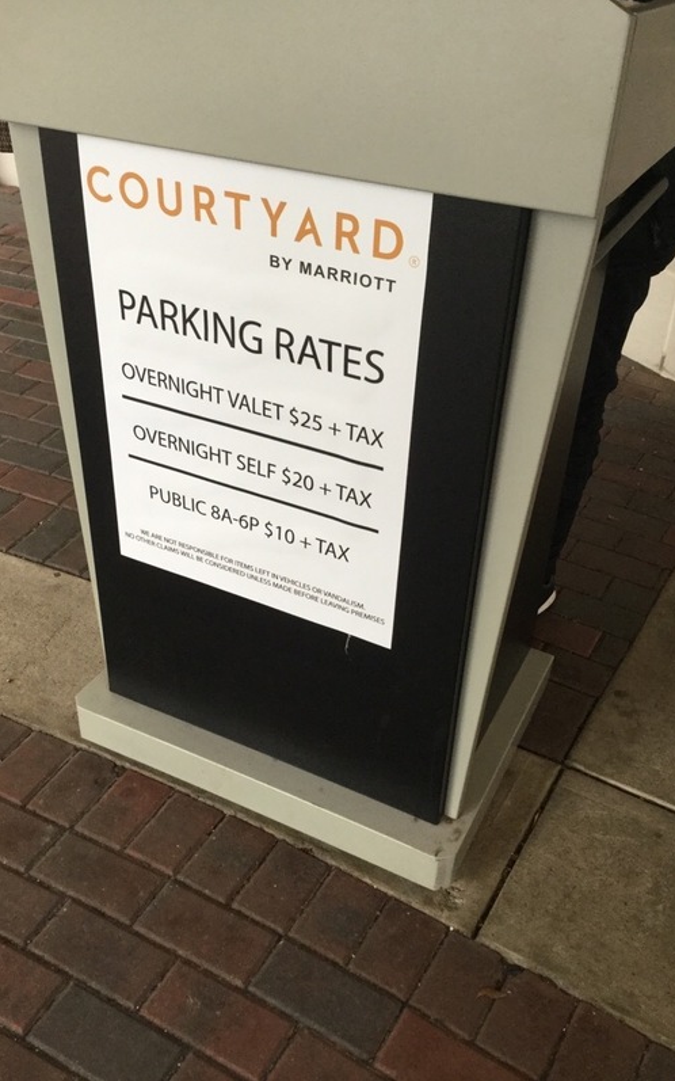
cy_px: 540
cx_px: 339
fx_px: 971
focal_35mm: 33
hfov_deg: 38.3
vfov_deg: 58.1
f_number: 2.4
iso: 64
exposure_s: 1/30
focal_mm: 3.3
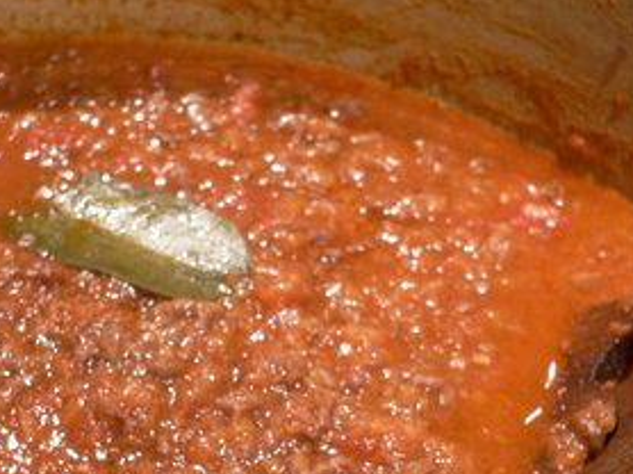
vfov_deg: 22.8
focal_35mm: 63
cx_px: 230
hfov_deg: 30.6
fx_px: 1151
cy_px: 409
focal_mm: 5.8
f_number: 2.8
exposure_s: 1/30
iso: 100
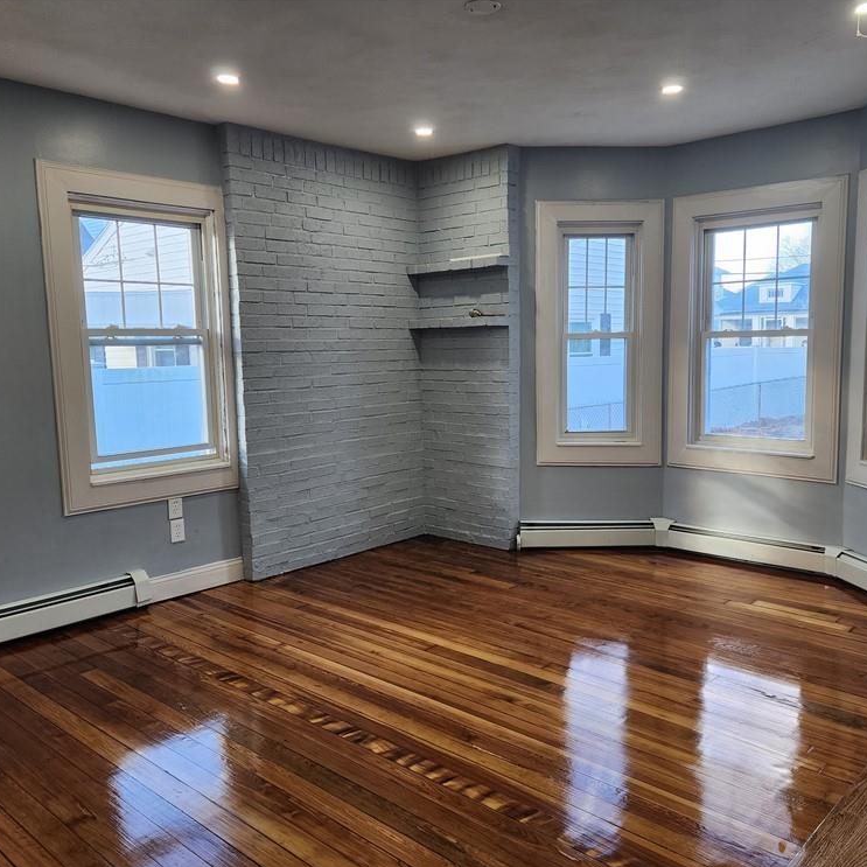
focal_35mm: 28
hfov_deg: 57.2
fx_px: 793
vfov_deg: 57.3
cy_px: 441
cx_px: 471
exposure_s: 1/120
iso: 100
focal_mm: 6.4
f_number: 1.8
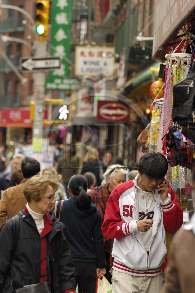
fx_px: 1345
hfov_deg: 8.3
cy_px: 146
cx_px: 98
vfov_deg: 12.5
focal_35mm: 165
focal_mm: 110
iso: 100
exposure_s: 1/200
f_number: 3.3
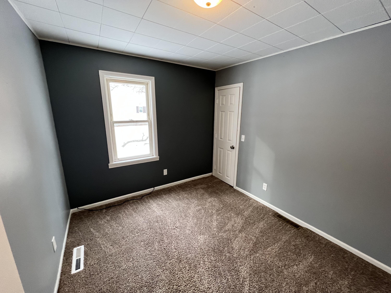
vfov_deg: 89.9
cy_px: 146
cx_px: 196
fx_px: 147
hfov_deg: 106.2
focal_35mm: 13
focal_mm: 1.57
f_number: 1.8
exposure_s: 1/120
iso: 200
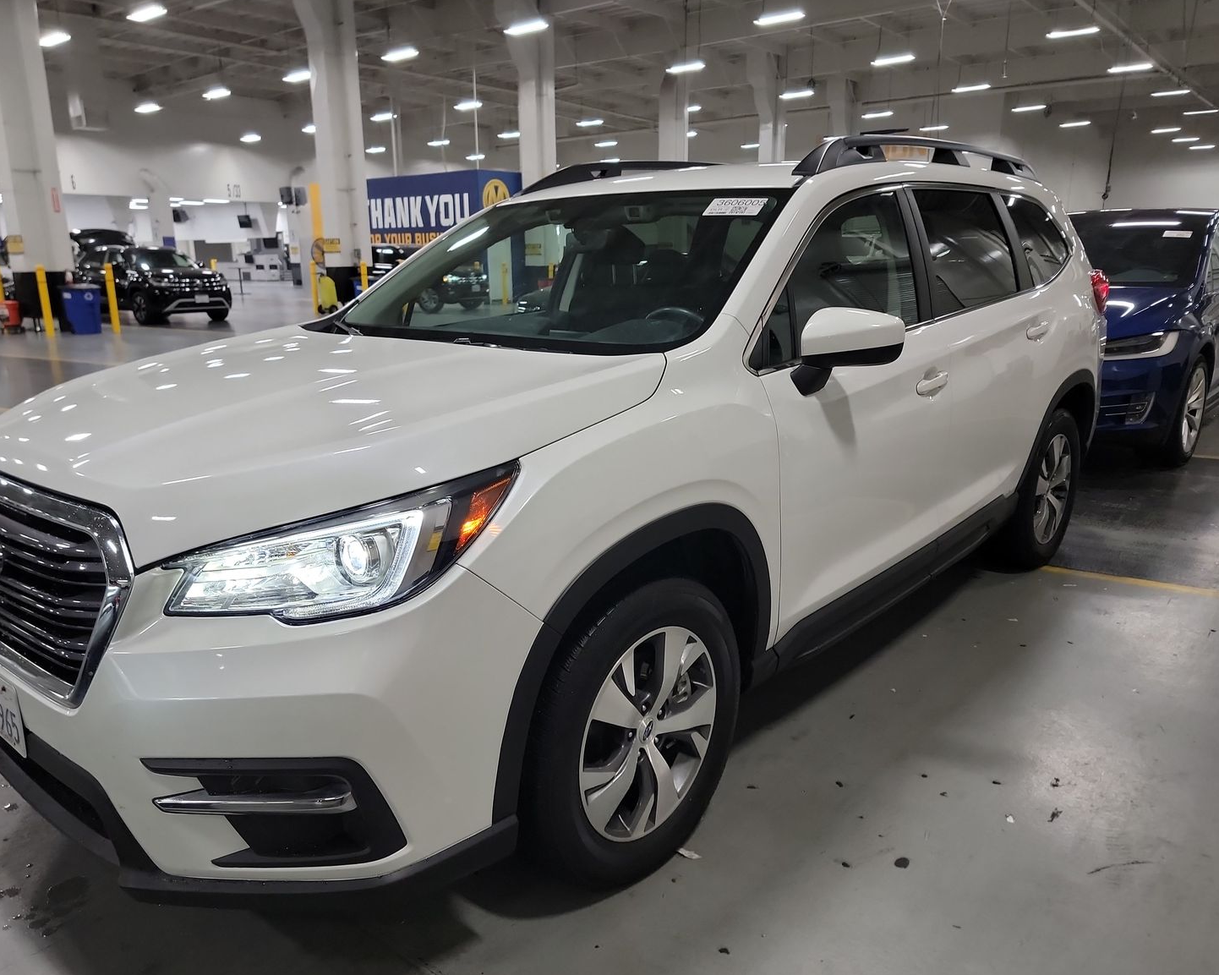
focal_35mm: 26
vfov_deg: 54.9
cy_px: 485
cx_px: 565
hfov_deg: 66.0
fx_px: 938
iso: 537
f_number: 1.8
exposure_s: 1/59
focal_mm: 6.7
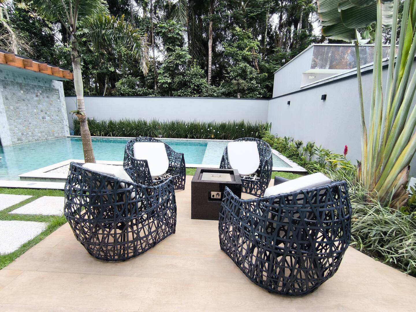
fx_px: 192
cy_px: 156
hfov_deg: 94.5
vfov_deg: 78.1
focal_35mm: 16
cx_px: 208
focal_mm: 1.65
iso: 50
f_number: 2.2
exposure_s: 1/559
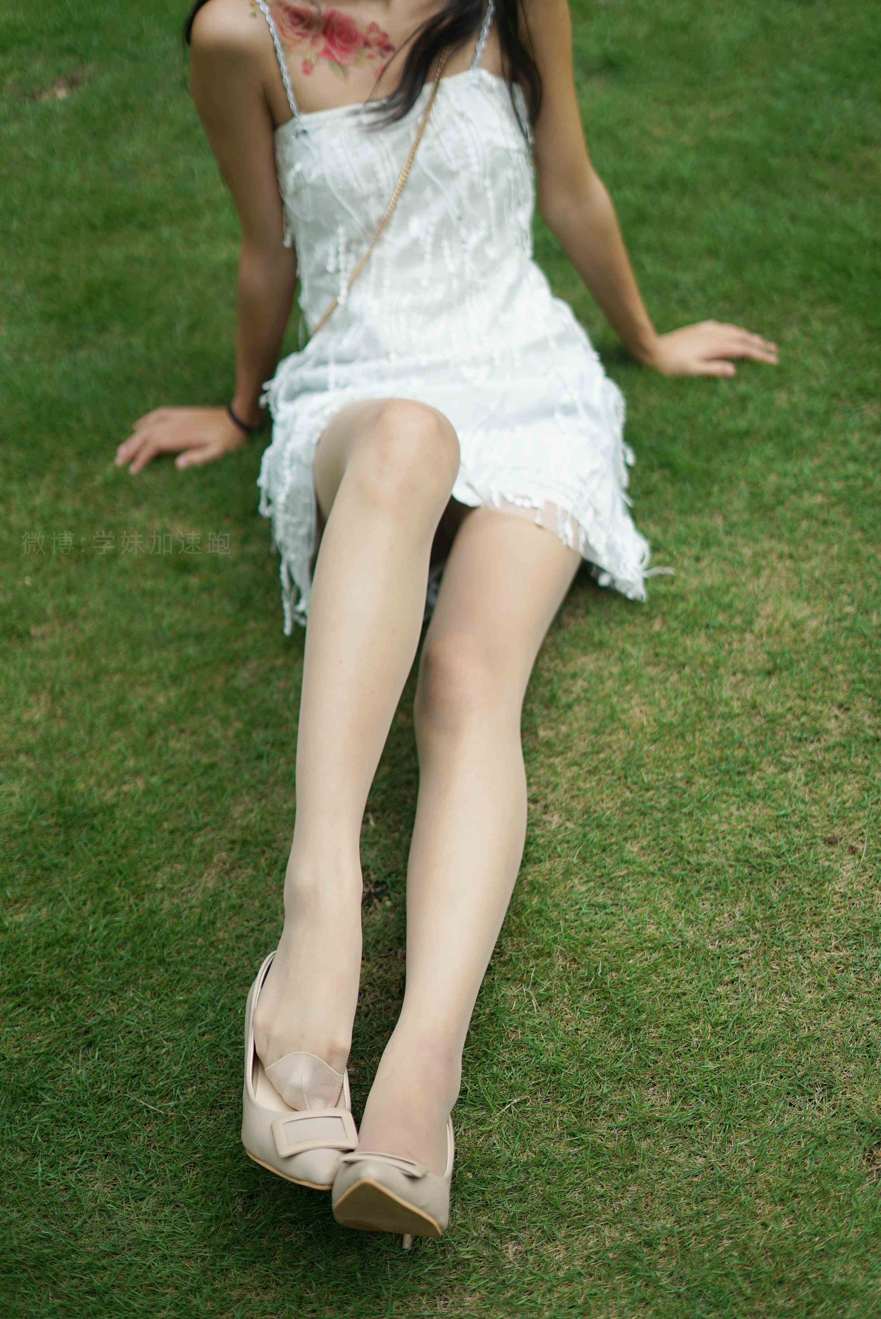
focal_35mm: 50
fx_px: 1833
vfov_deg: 39.6
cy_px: 660
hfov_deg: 27.0
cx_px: 440
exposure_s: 1/5000
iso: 200
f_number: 2
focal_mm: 50
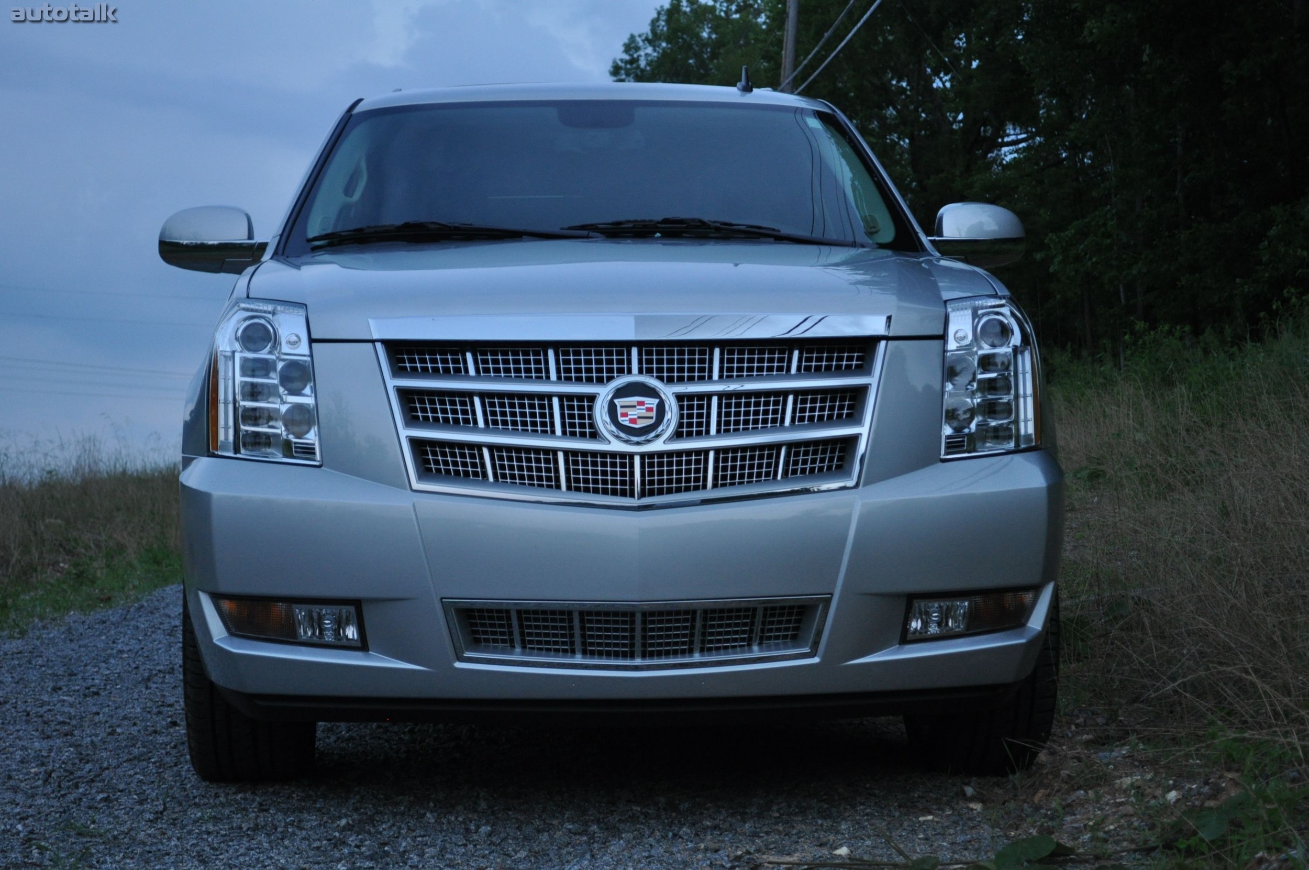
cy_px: 435
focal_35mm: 69
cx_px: 654
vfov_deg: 19.7
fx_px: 2506
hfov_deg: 29.3
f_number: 5.3
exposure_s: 1/50
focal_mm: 46
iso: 800
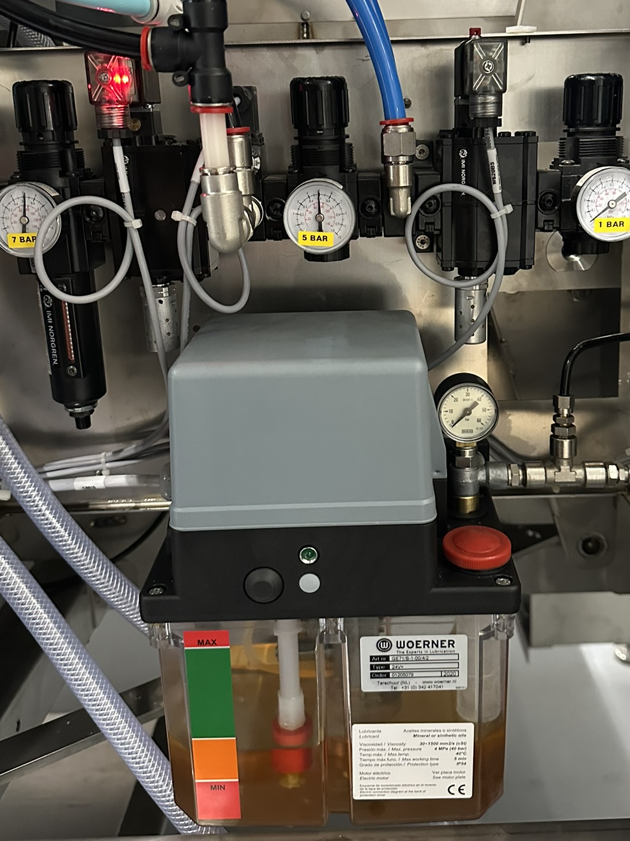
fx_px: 849
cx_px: 383
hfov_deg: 40.5
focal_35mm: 35
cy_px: 323
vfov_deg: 52.1
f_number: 1.78
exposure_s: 1/33
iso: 800
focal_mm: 6.86
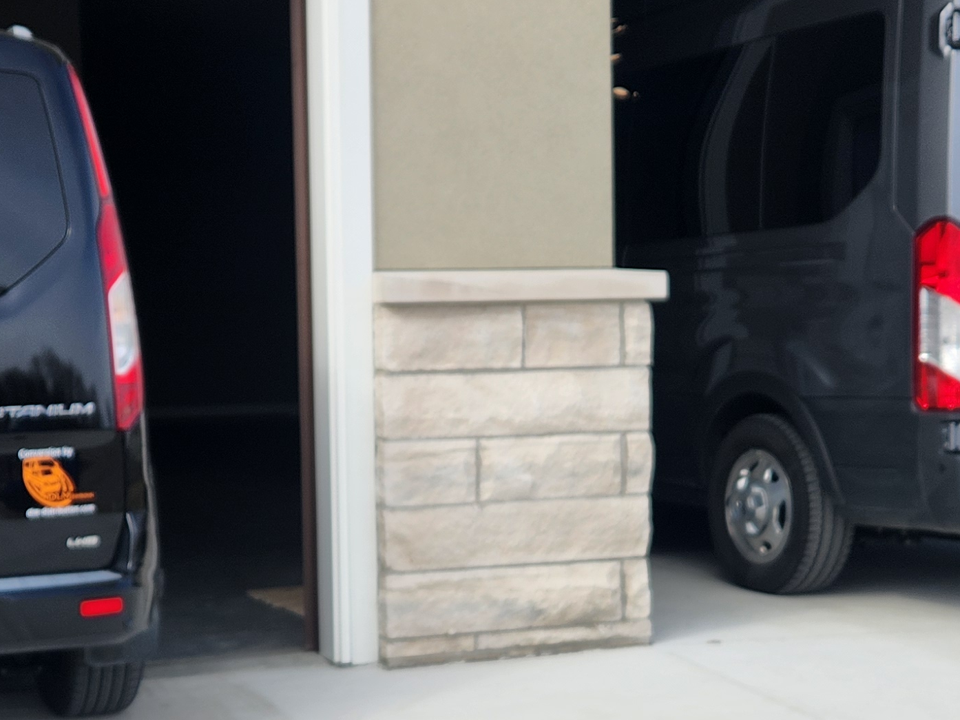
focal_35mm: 66
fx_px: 1830
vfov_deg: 22.1
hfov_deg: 29.3
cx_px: 401
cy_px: 487
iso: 20
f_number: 1.8
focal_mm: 5.4
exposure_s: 1/1002
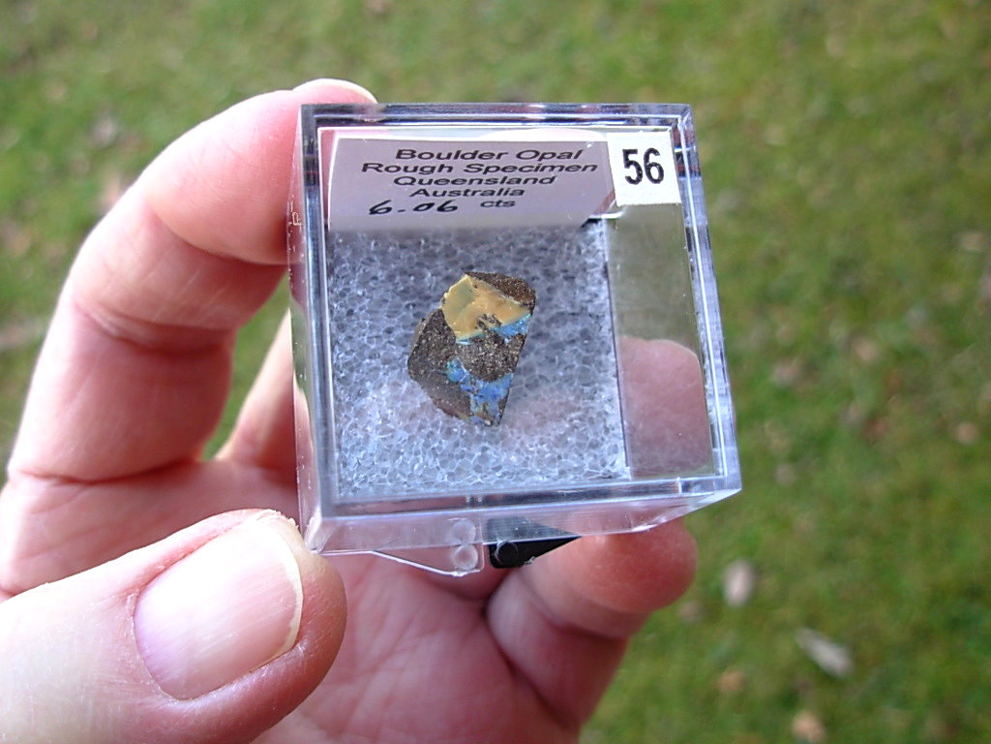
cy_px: 372
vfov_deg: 37.7
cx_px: 496
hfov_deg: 49.0
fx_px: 1088
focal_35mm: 38
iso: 50
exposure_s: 1/111
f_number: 2.9
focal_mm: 6.3
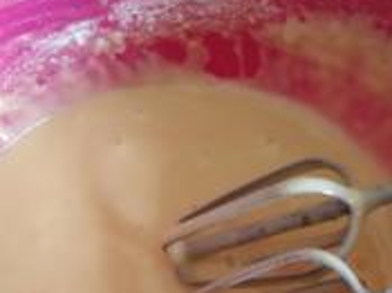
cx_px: 161
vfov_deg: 24.8
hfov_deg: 34.9
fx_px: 622
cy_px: 320
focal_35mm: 55
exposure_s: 1/17
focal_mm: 3.94
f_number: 1.9
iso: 500
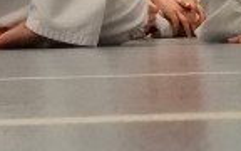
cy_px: -50
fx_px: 2167
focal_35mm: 330
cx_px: 102
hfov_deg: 6.4
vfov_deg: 4.0
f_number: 6.3
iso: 1600
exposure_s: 1/160
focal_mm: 12.5
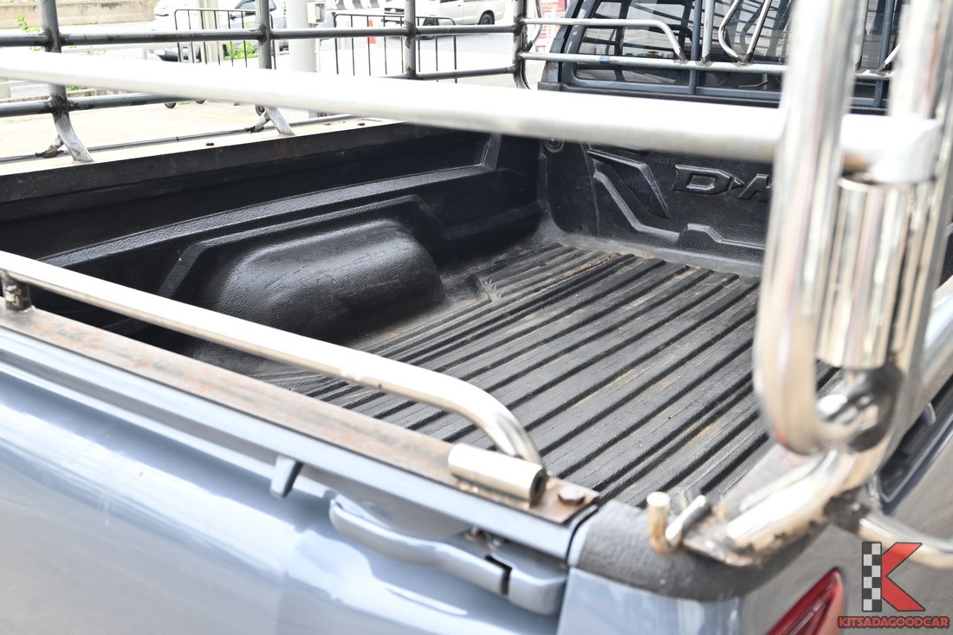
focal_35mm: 36
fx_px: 953
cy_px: 318
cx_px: 476
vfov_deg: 36.9
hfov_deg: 53.1
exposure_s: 1/180
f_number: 5.6
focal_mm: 24
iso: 560
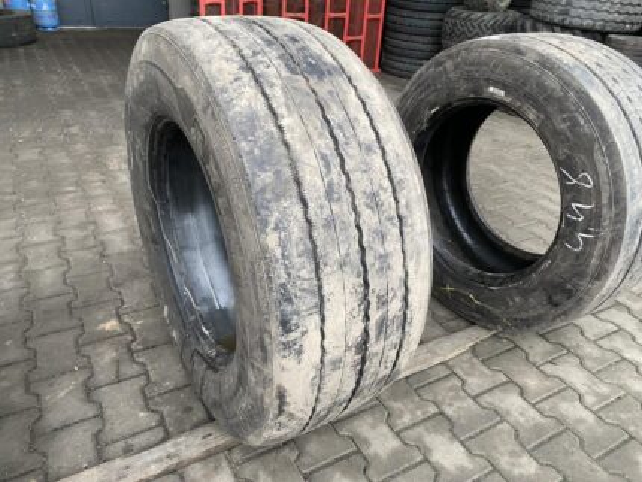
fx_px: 482
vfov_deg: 53.1
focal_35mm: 26
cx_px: 321
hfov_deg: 67.3
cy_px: 241
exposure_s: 1/98
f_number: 1.8
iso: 125
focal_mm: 4.25
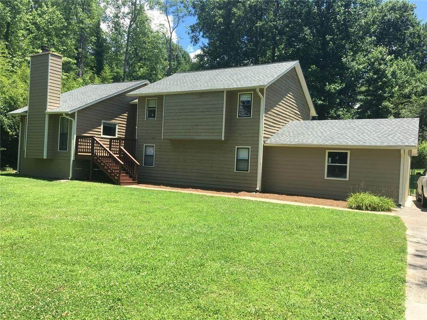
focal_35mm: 29
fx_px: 358
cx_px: 214
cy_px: 160
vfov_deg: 48.2
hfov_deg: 61.7
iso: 25
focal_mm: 4.15
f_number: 2.2
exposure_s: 1/746
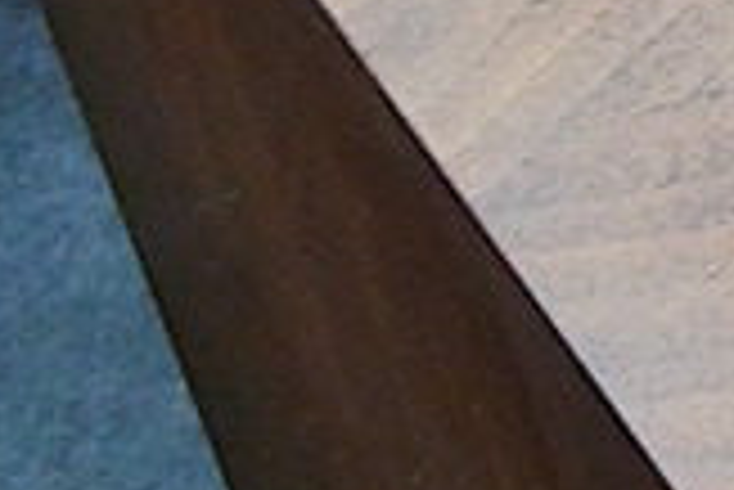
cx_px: 1783
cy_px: -387
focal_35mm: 214
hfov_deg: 8.7
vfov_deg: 6.3
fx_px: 4367
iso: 400
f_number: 6.3
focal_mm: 6.3
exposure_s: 1/4
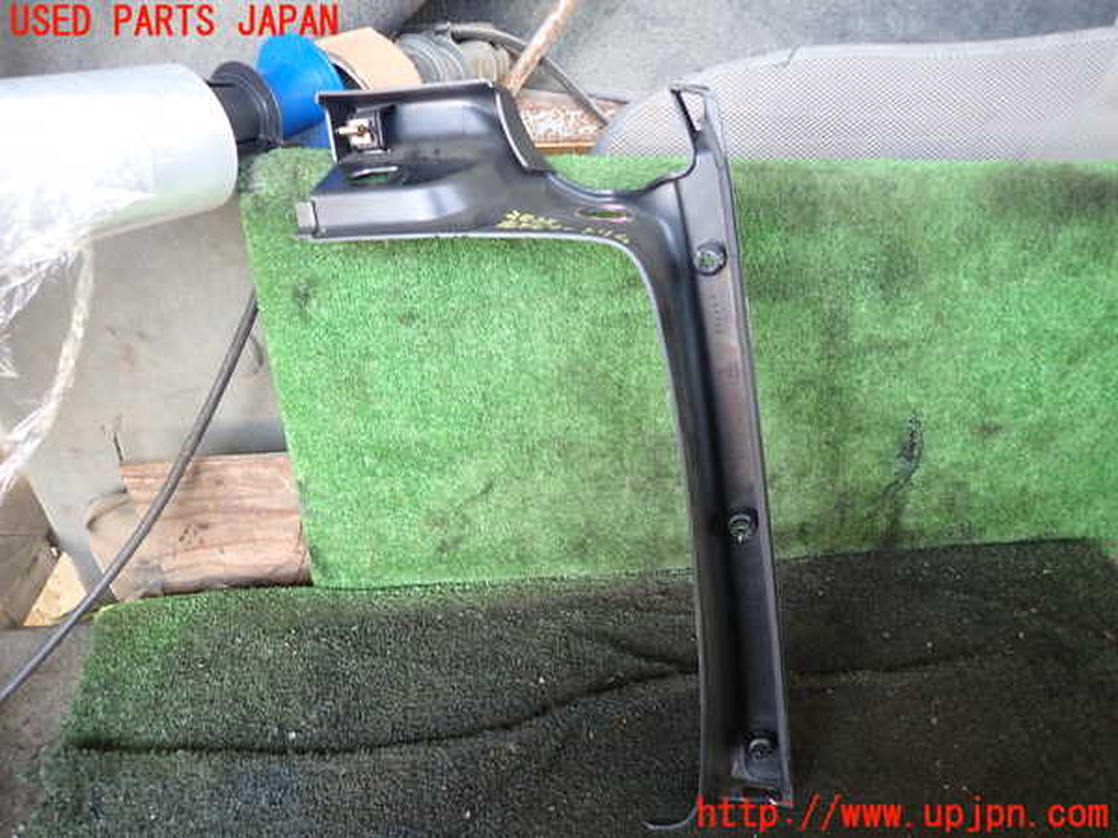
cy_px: 419
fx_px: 807
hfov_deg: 69.4
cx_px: 559
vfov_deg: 54.9
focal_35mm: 25
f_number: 2
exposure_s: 1/40
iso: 200
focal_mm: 4.5
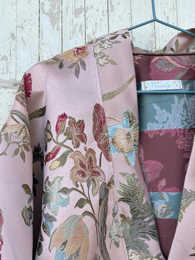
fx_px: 300
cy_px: 133
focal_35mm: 40
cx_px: 37
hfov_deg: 34.8
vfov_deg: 46.8
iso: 80
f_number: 1.78
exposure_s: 1/405
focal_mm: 6.76
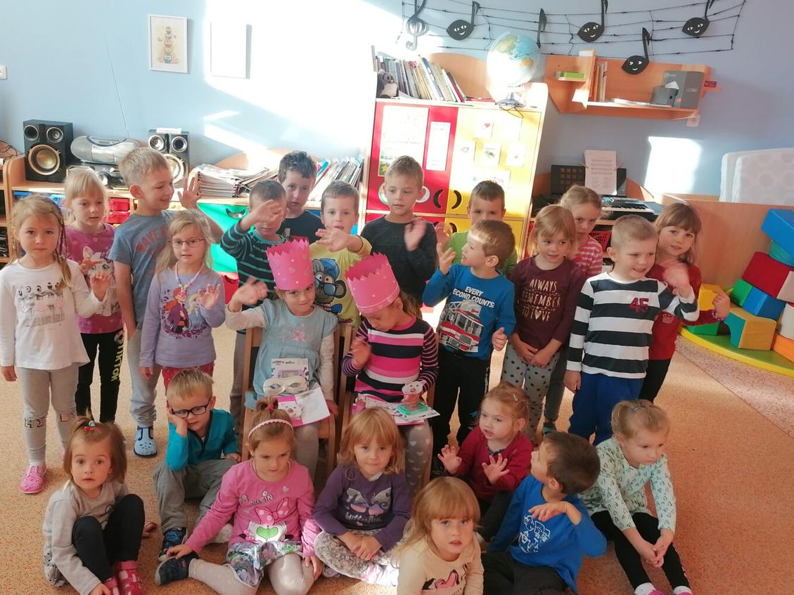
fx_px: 734
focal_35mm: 32
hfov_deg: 56.6
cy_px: 305
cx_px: 342
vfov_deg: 44.2
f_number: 1.8
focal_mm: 4.75
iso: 80
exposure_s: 1/50
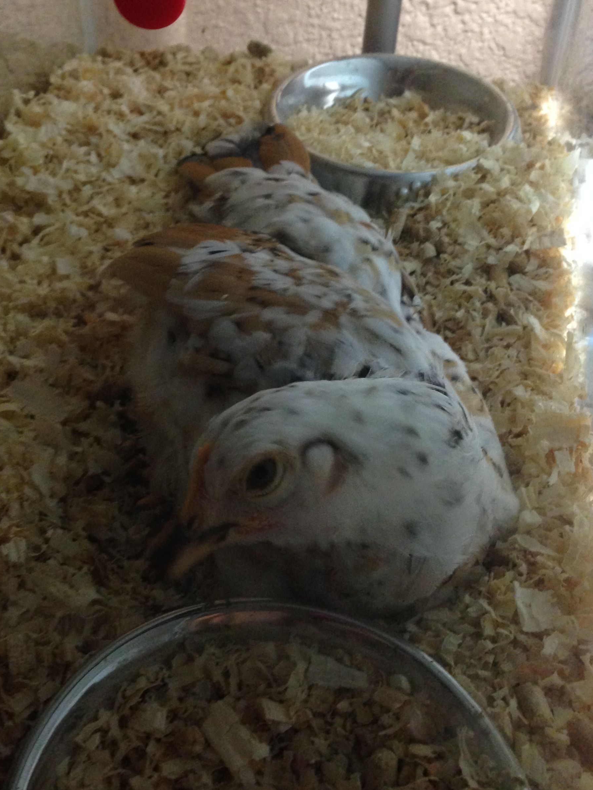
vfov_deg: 41.9
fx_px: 1028
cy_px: 327
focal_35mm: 45
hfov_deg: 32.0
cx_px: 212
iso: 250
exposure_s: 1/20
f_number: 2.4
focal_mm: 4.12
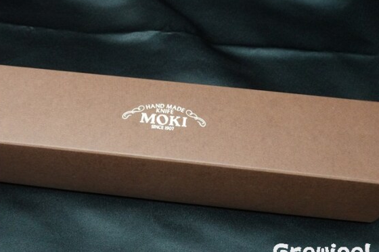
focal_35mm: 40
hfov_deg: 48.3
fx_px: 421
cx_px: 164
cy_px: 127
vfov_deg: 33.4
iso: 2000
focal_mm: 13.03
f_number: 11
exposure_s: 1/40
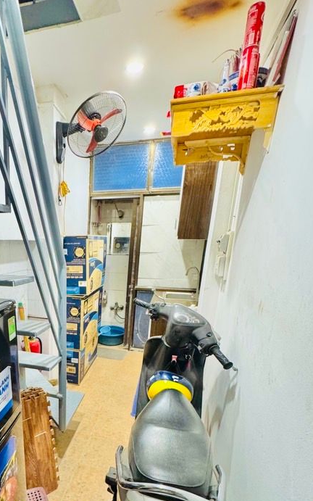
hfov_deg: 51.9
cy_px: 336
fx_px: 300
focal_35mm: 22
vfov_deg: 77.0
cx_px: 67
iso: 400
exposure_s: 1/50
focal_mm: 2.22
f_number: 2.2
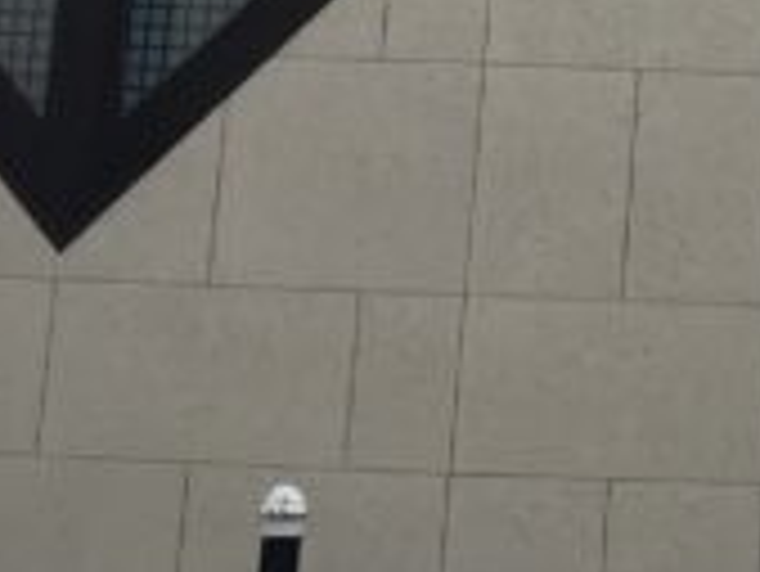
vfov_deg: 7.7
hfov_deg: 10.9
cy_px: -964
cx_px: 1039
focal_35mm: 176
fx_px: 3867
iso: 25
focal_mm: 4.15
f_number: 2.2
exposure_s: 1/874
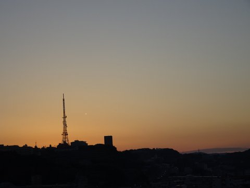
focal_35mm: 108
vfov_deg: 13.7
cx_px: 125
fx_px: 780
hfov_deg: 18.2
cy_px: 94
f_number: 5
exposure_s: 1/250
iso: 80
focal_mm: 18.53
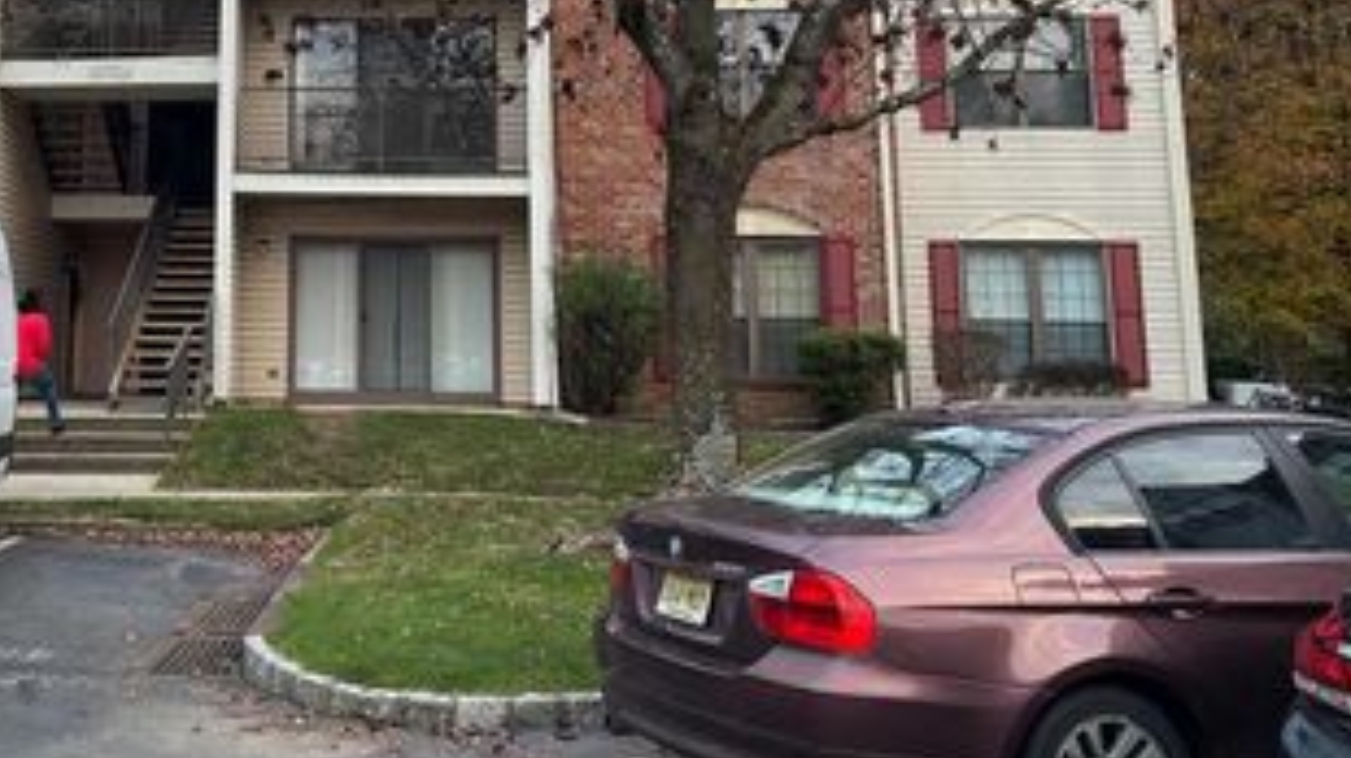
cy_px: 59
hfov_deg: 44.5
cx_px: 305
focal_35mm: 44
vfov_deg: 26.1
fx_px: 1575
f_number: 1.6
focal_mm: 5.1
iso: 125
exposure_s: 1/103
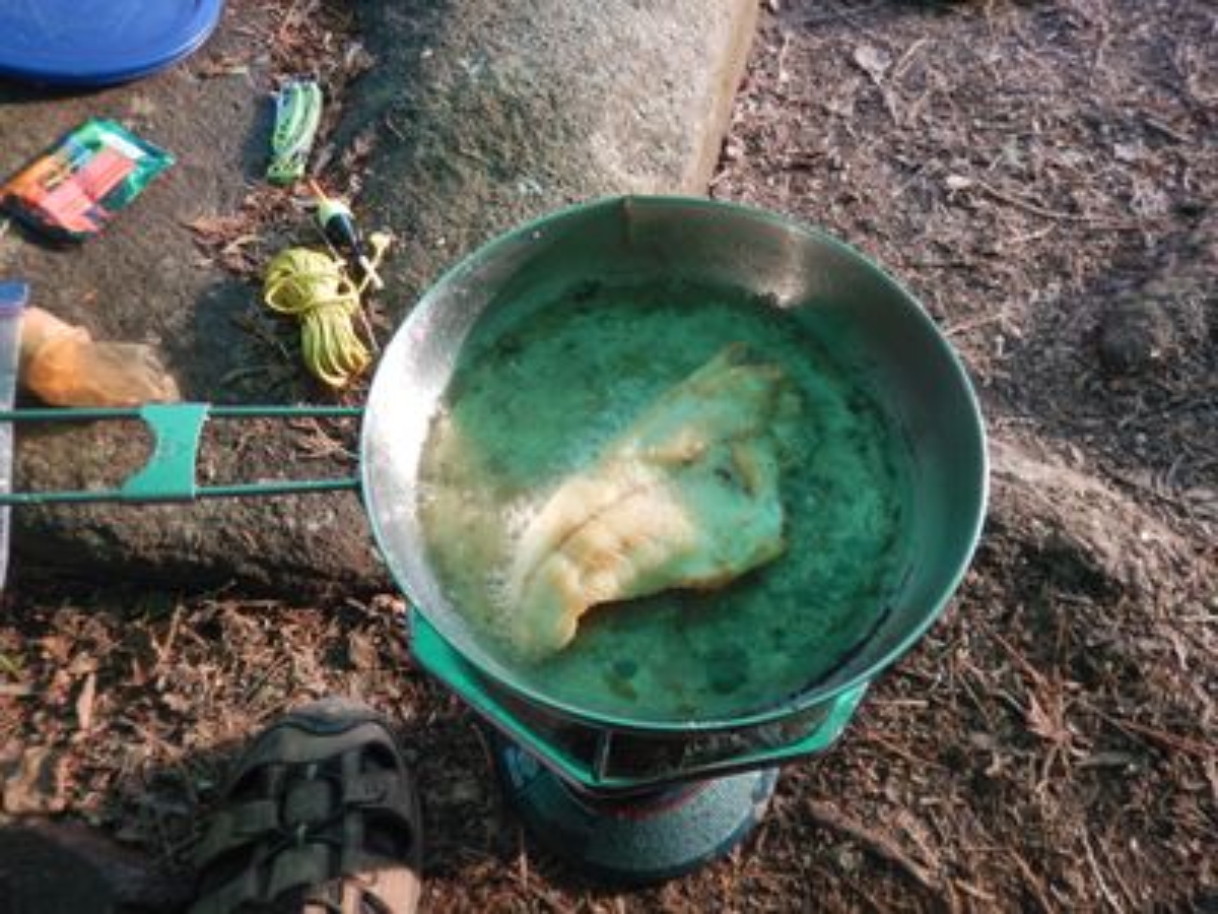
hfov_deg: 71.6
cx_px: 609
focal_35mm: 24
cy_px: 457
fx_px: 844
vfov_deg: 56.8
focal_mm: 4.3
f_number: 2.8
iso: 125
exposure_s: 1/60
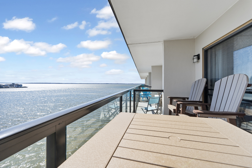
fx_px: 91
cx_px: 126
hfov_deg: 108.3
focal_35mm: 13
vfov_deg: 85.4
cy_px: 84
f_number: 8
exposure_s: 1/800
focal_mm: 13
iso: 320
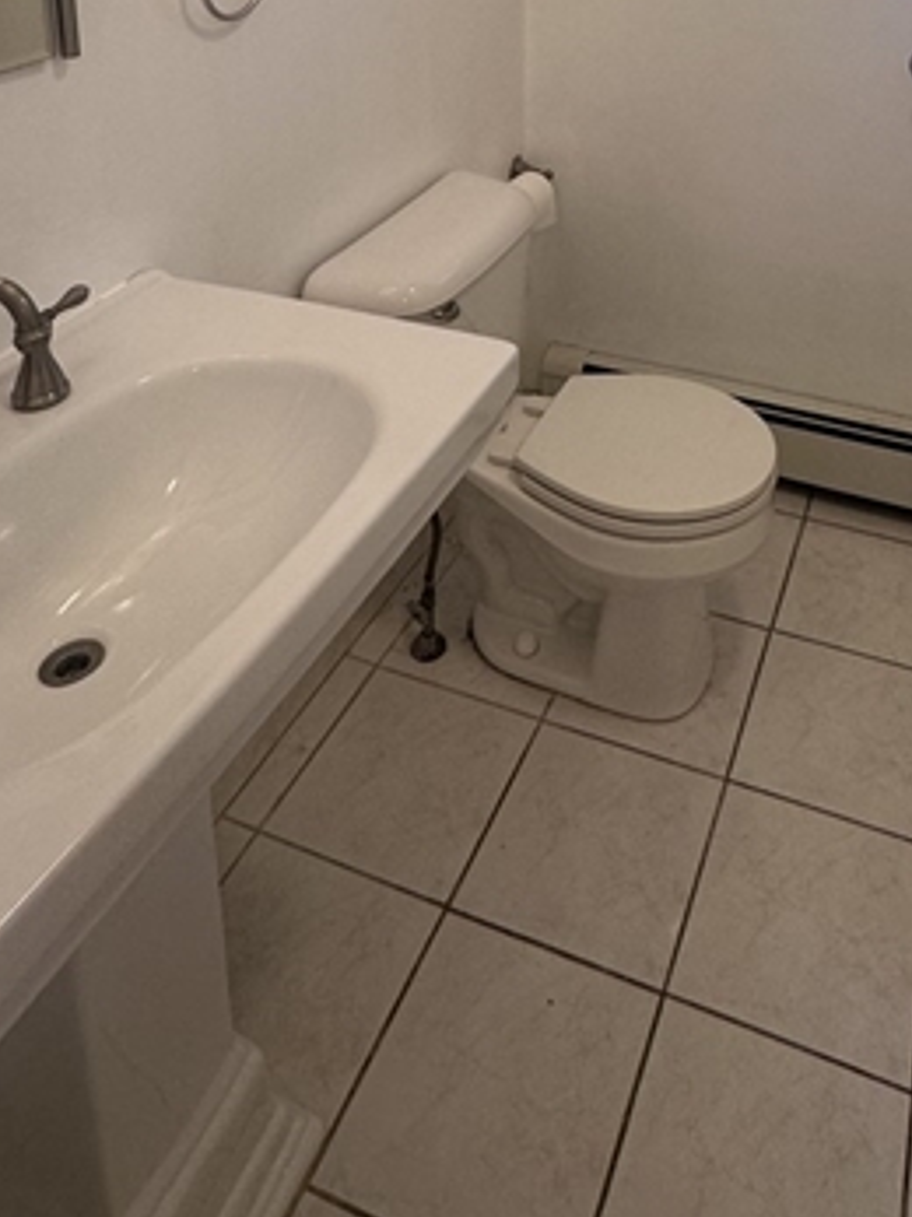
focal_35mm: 31
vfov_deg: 47.6
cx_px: 645
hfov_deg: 44.4
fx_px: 1090
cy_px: -18
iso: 125
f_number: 2.2
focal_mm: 2.22
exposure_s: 1/120
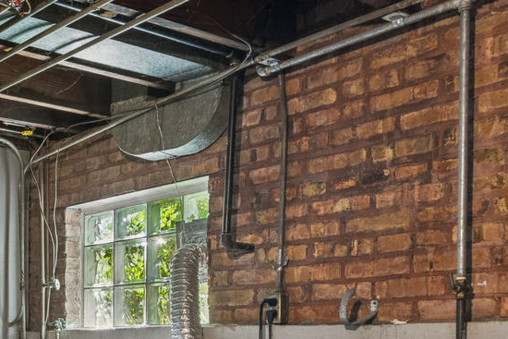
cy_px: 350
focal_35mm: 53
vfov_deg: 24.2
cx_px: -61
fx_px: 748
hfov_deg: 32.6
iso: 250
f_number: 8
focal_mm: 12
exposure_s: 1/13
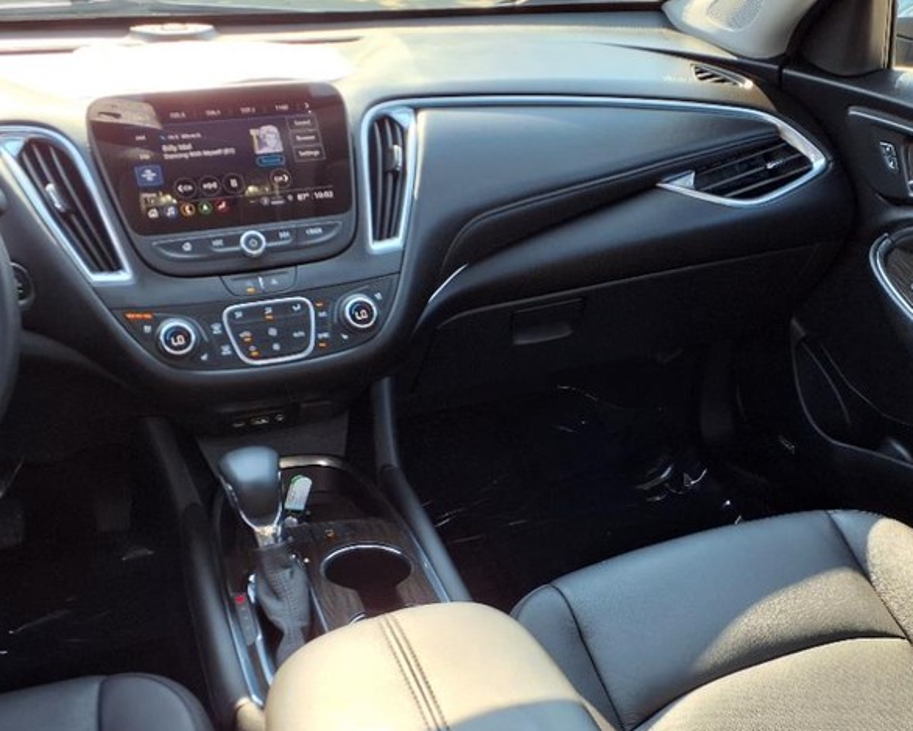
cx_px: 597
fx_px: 973
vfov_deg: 41.0
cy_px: 441
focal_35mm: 36
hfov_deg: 49.5
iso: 40
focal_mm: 3.58
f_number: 1.9
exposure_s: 1/135
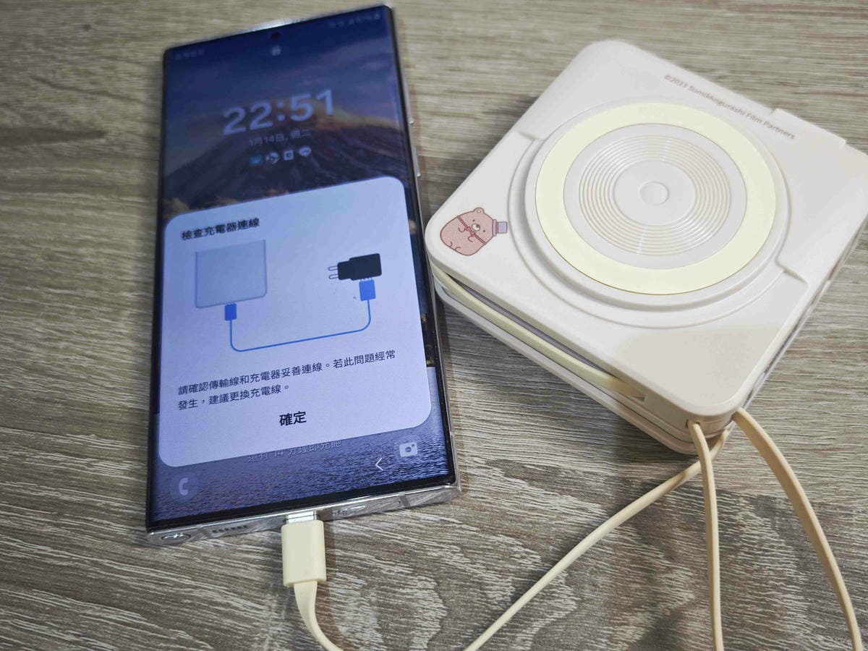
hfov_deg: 52.6
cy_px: 326
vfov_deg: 40.7
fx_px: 878
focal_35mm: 35
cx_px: 434
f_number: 2
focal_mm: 8.72
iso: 303
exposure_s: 1/60
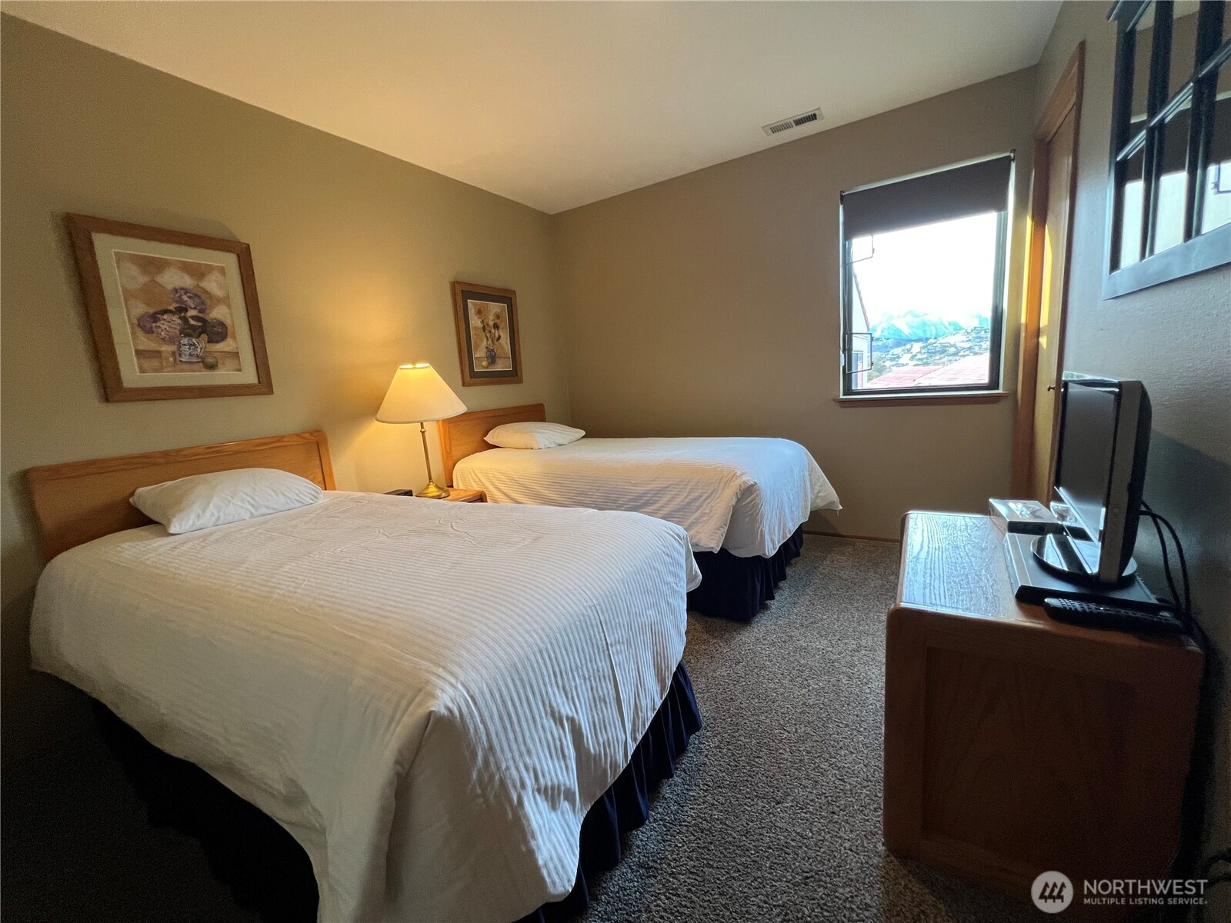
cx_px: 616
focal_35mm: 13
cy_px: 462
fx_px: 462
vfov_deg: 89.9
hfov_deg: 106.2
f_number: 1.8
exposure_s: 1/120
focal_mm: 1.57
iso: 250
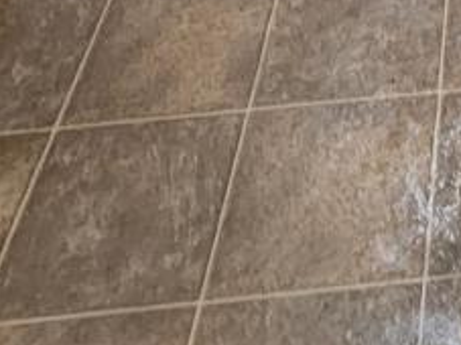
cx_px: 642
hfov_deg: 20.3
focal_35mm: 86
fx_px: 1145
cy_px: -764
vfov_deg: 10.4
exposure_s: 1/30
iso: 320
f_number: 2.2
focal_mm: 2.2
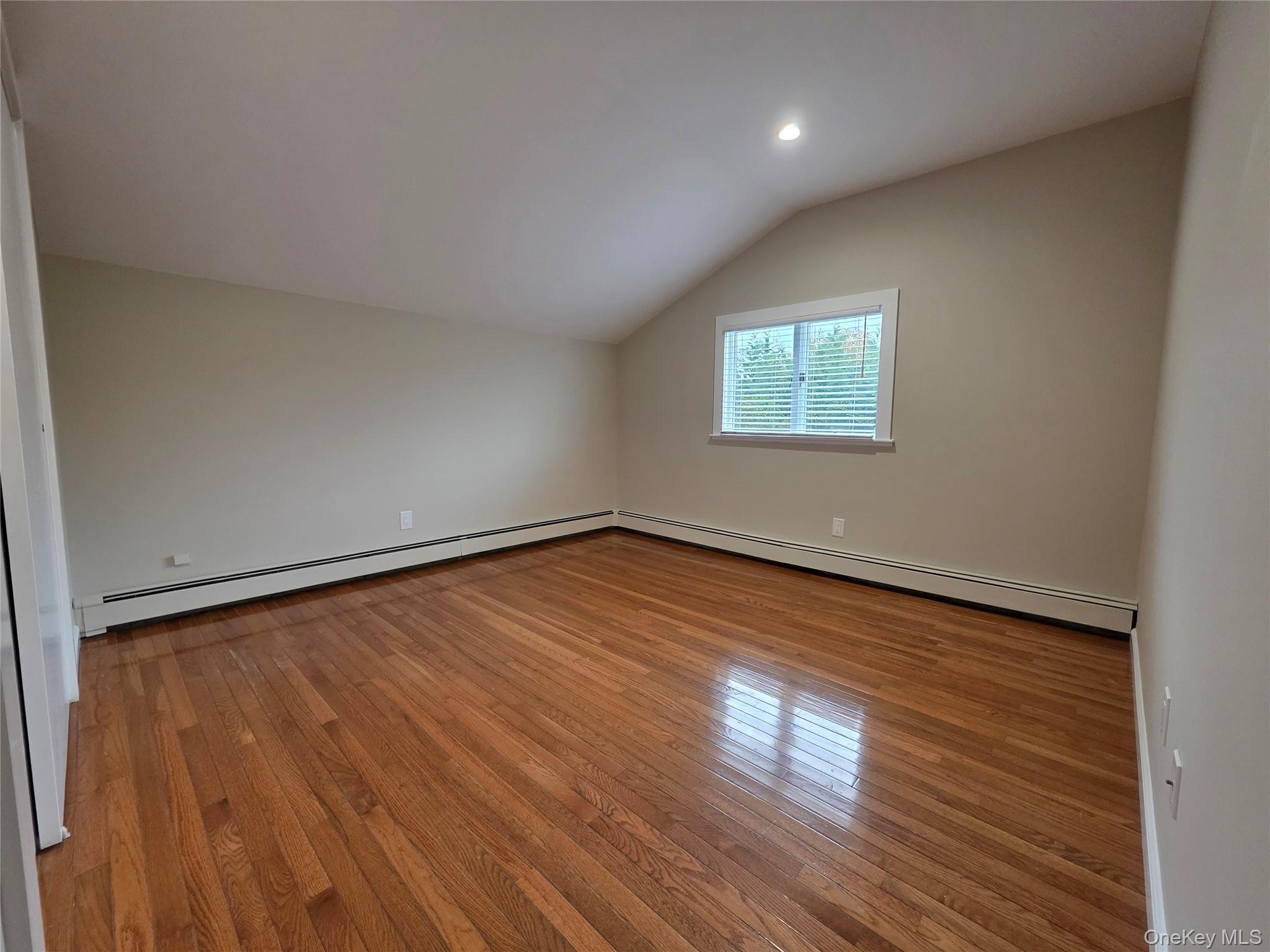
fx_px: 477
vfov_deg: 89.9
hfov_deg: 106.2
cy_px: 476
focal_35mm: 13
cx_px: 635
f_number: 1.9
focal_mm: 2.2
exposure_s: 1/60
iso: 200
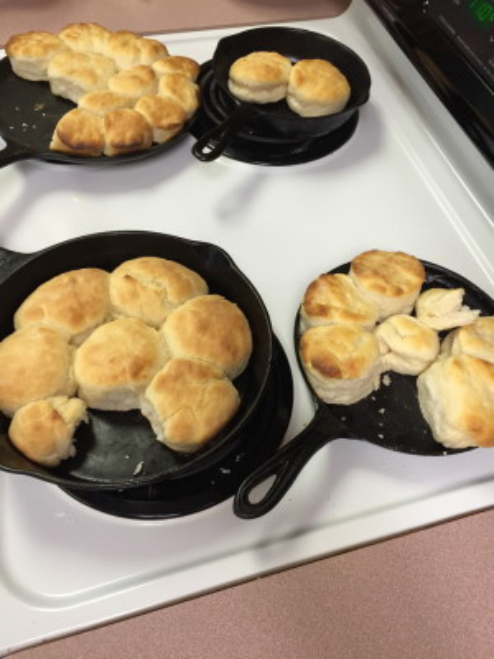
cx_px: 247
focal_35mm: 29
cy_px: 330
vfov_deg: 61.7
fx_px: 552
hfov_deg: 48.2
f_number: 2.2
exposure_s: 1/30
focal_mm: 4.15
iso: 50
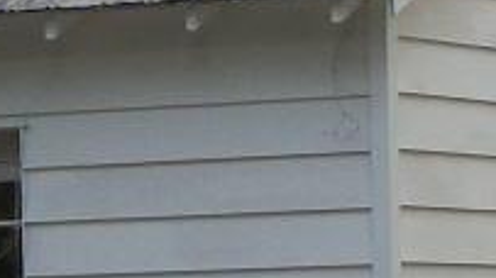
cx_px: 398
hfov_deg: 6.3
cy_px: 168
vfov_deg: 3.5
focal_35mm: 343
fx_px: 4509
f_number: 3.6
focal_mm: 8.8
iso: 80
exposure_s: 1/320
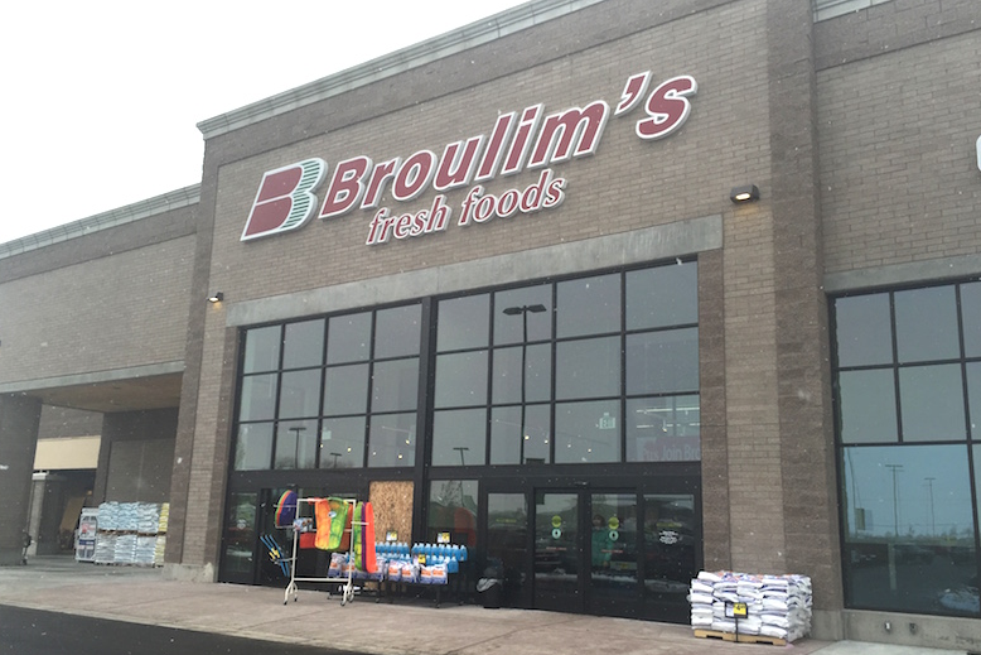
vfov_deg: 42.3
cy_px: 361
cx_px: 485
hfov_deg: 60.3
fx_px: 845
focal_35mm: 31
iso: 32
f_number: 2.2
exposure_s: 1/746
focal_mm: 4.15
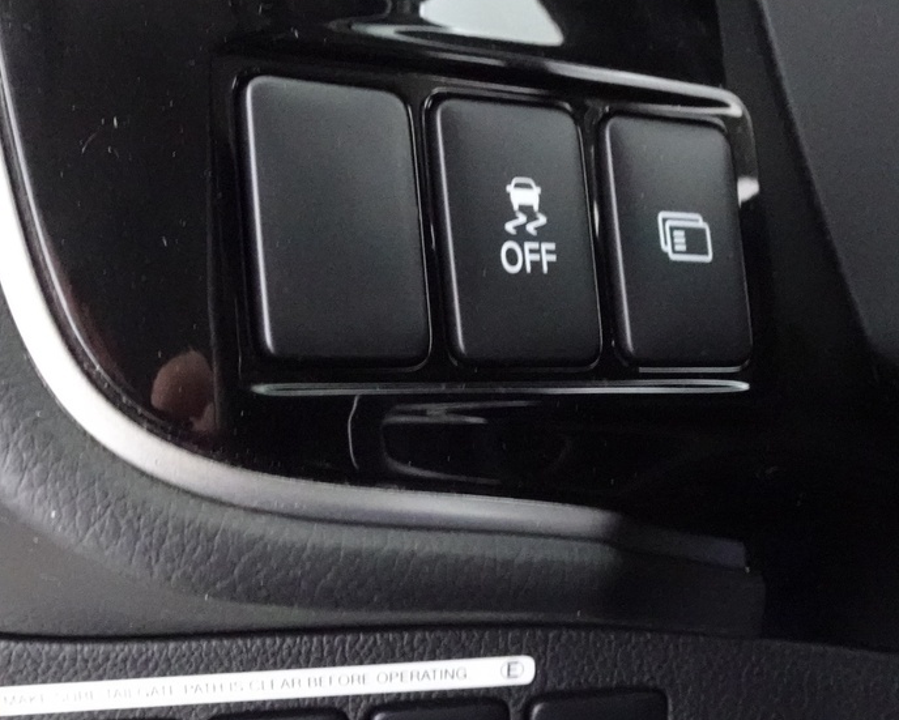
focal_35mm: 49
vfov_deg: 30.8
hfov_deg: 37.7
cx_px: 314
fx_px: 1304
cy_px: 414
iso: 1600
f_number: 3.5
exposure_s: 1/8
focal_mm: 4.25
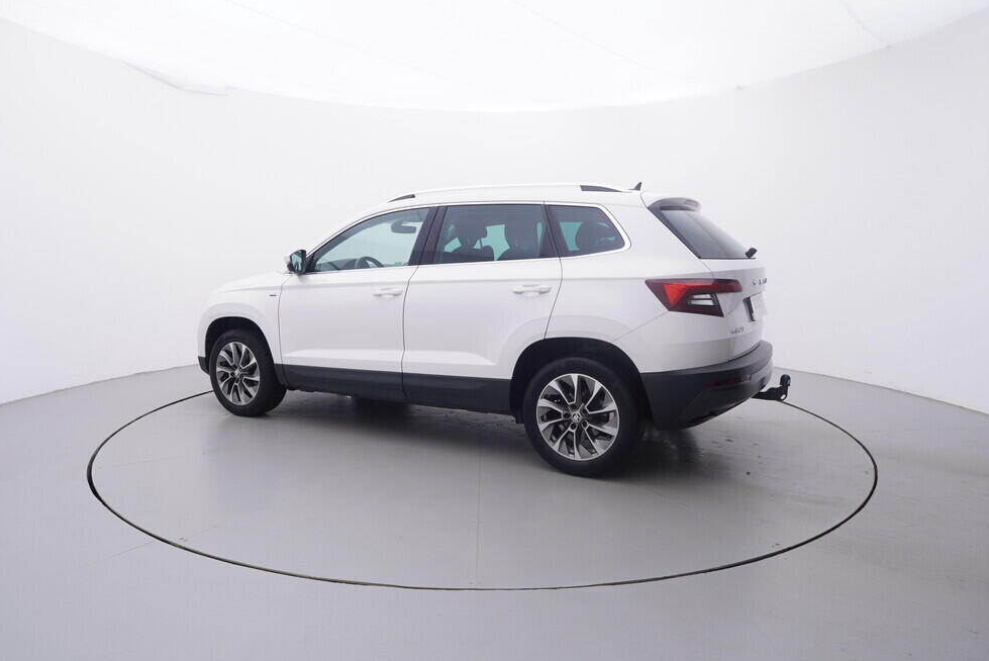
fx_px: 647
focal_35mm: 24
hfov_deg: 74.8
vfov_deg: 54.1
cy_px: 332
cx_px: 476
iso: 200
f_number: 5
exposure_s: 1/80
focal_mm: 15
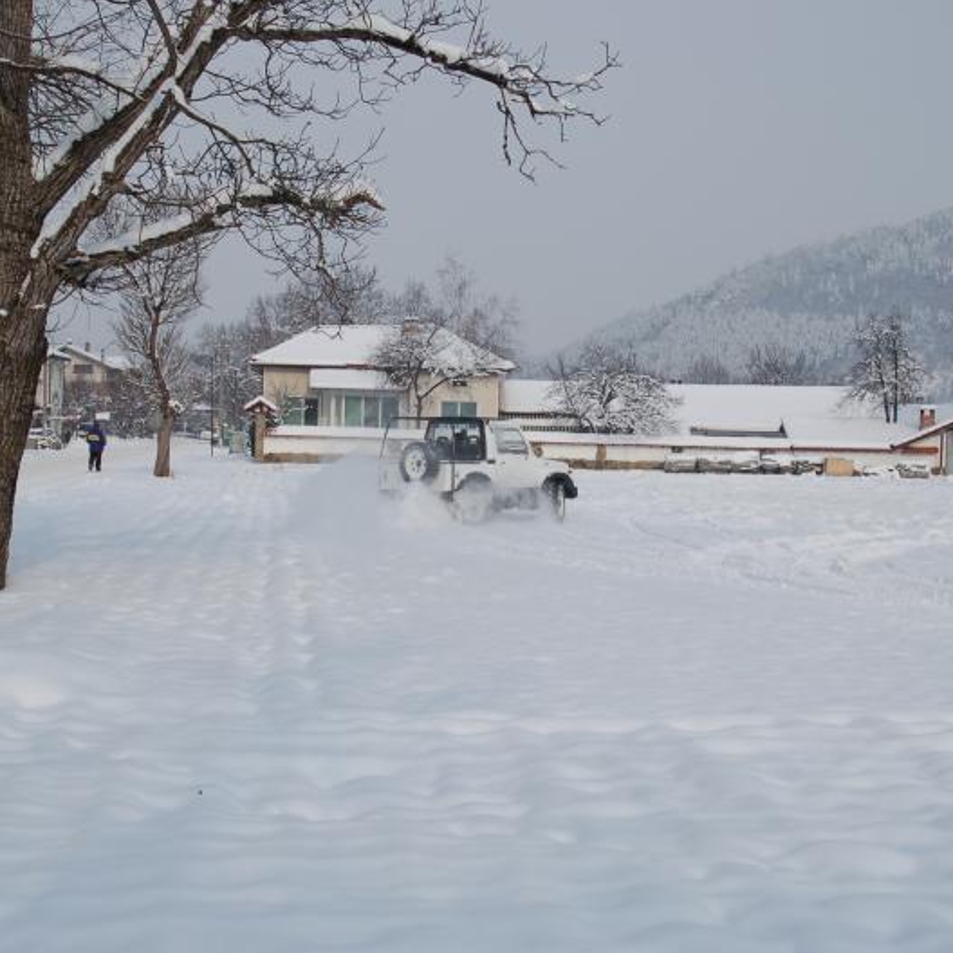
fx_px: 1682
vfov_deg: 31.6
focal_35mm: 54
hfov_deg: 31.6
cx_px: 491
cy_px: 478
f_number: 10
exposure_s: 1/400
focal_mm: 28
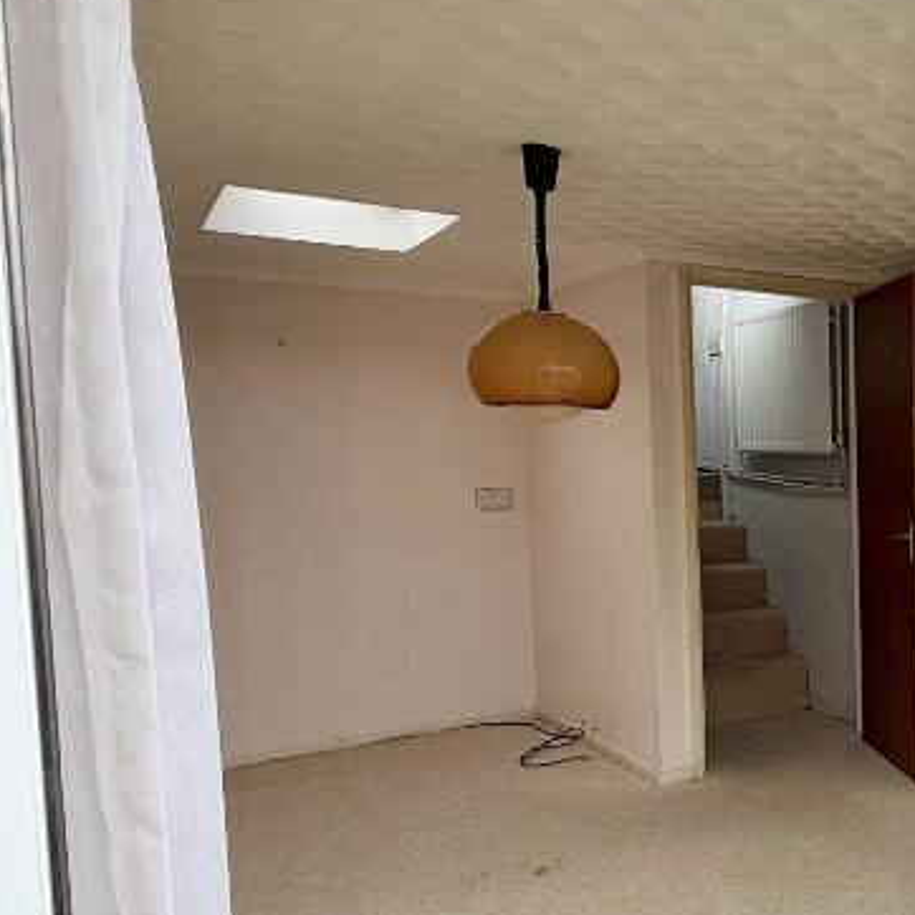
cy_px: 528
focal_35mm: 35
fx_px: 1047
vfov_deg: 47.1
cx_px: 1087
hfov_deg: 36.8
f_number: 2.2
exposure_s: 1/159
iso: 64
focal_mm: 2.22
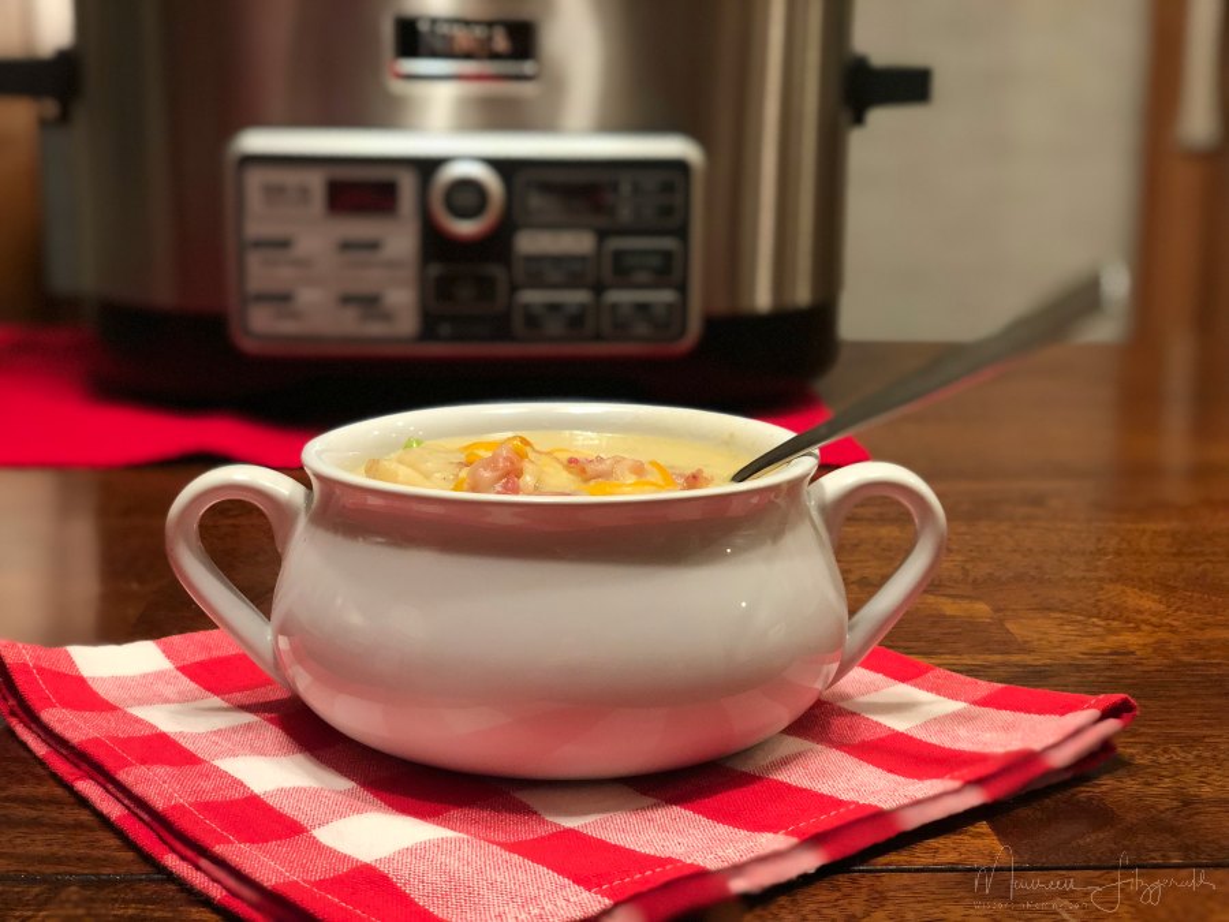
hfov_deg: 36.8
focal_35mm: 52
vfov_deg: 28.0
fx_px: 1846
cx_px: 614
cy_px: 461
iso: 125
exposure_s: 1/40
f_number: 2.4
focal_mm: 6
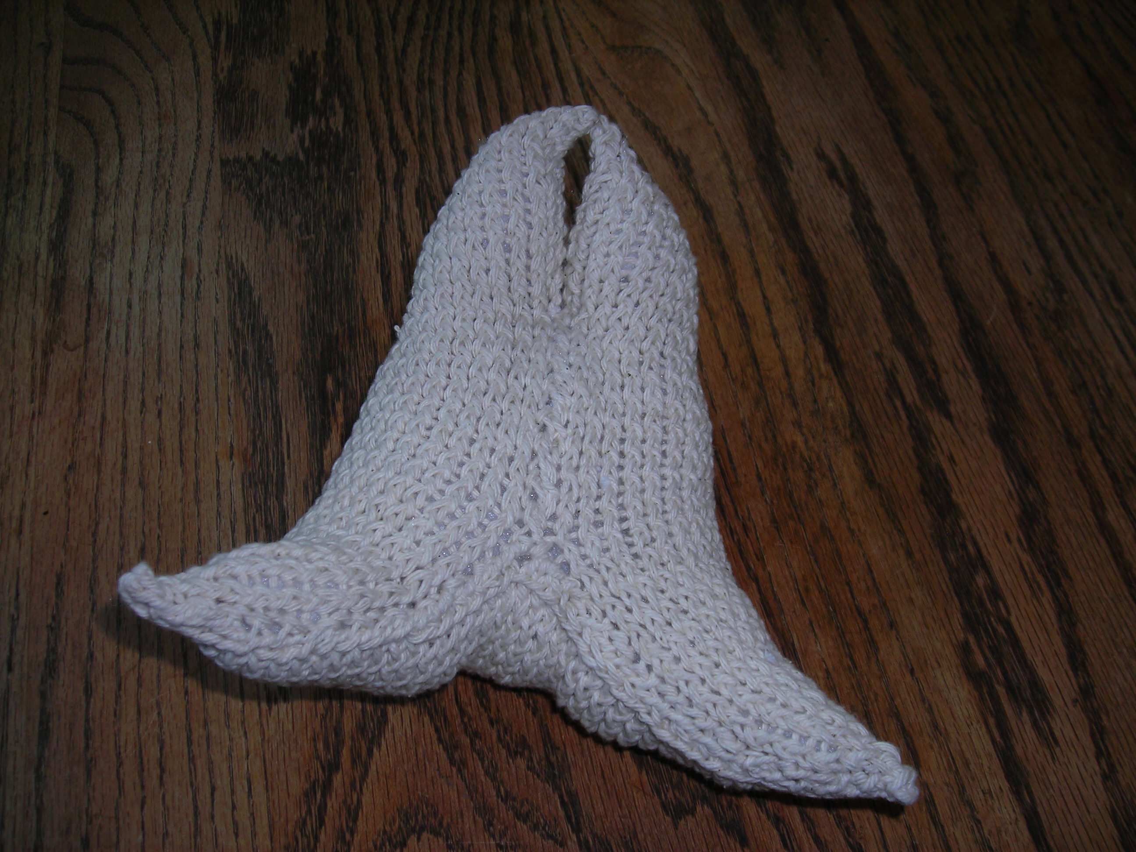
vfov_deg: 37.7
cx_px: 568
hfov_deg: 49.0
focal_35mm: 38
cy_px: 426
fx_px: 1247
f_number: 3.2
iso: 50
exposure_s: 1/60.1
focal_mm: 6.3
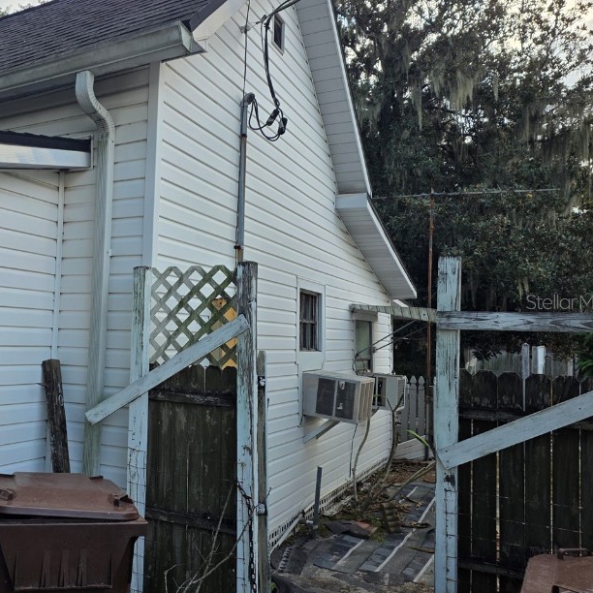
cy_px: 301
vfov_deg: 48.4
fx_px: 659
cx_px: 121
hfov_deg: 46.0
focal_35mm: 34
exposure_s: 1/3194
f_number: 1.7
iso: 80
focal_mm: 6.25
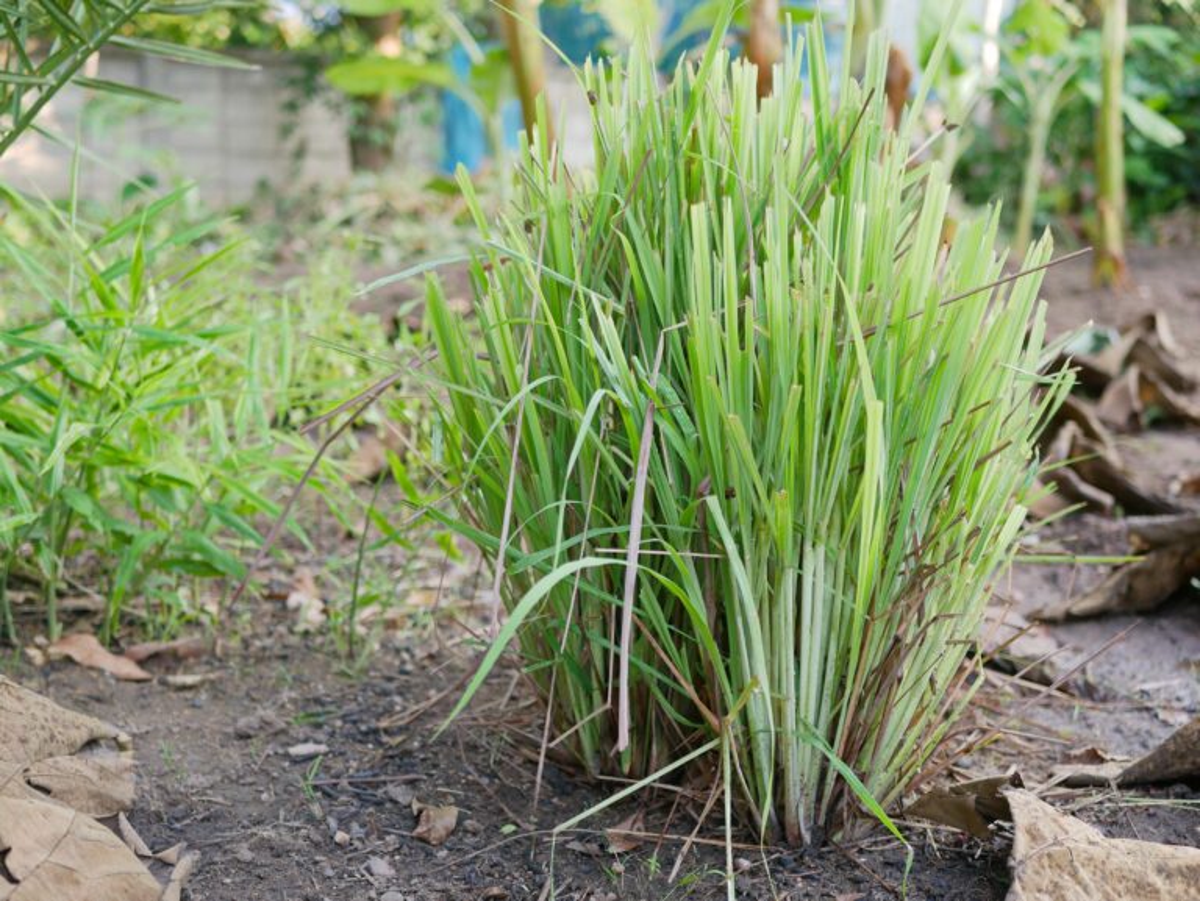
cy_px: 450
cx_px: 600
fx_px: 1734
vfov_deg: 29.1
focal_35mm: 50
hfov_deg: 38.2
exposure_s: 1/160
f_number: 2.2
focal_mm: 25
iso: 200
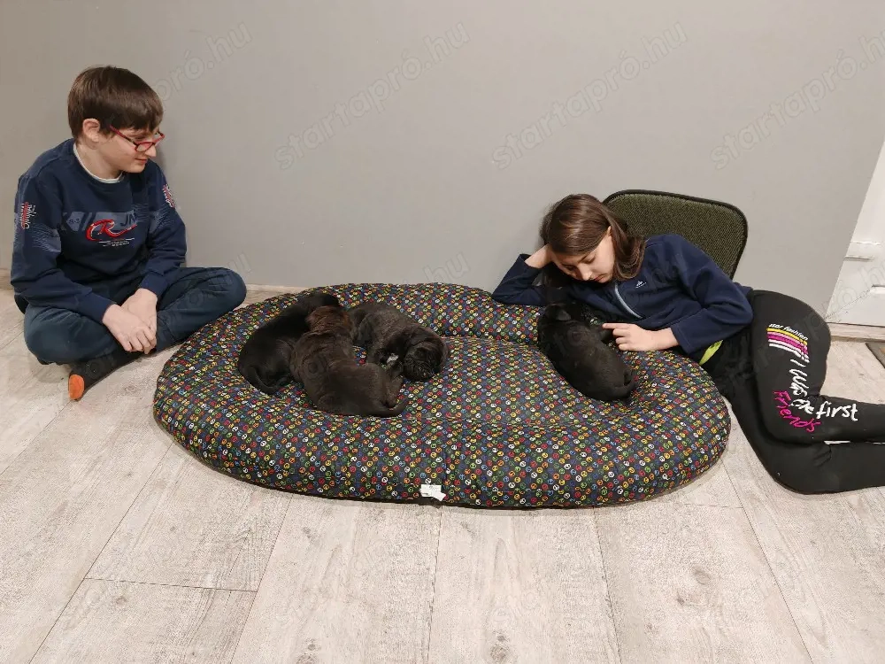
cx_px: 442
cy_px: 332
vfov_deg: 51.4
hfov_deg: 65.3
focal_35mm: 27
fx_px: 690
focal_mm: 6.67
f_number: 1.9
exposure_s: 1/33
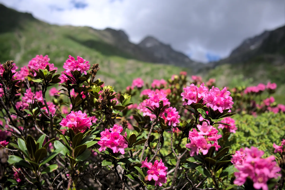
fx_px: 214
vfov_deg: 47.9
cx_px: 142
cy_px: 95
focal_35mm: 27
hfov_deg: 67.4
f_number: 3.2
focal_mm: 18
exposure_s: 1/2000
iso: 160
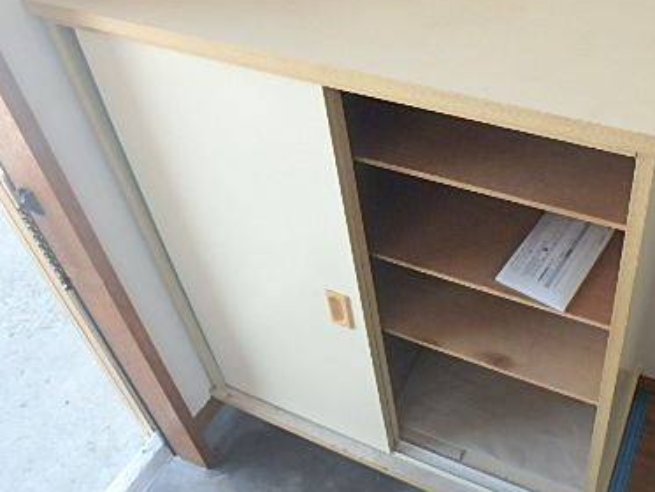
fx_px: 681
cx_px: 464
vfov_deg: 39.3
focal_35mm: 36
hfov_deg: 49.9
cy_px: 170
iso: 125
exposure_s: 1/60
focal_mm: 3.7
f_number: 3.5
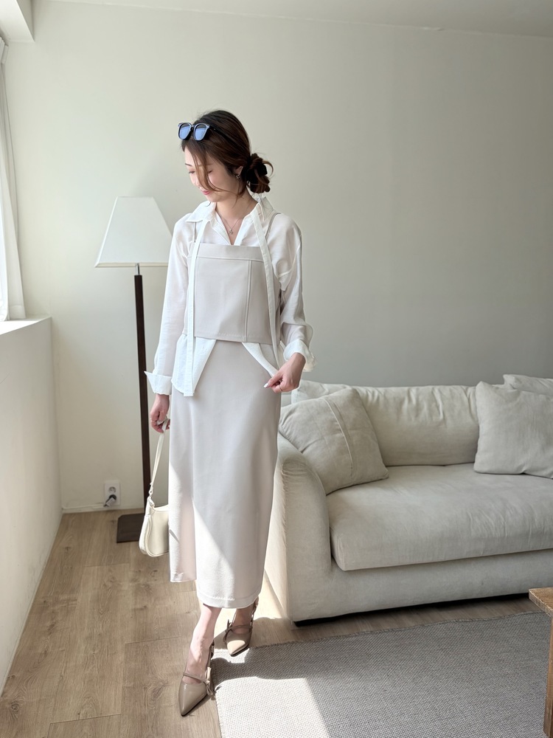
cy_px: 369
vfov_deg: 67.3
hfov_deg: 53.1
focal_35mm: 26
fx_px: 554
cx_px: 276
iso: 50
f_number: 1.6
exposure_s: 1/511
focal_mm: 5.96
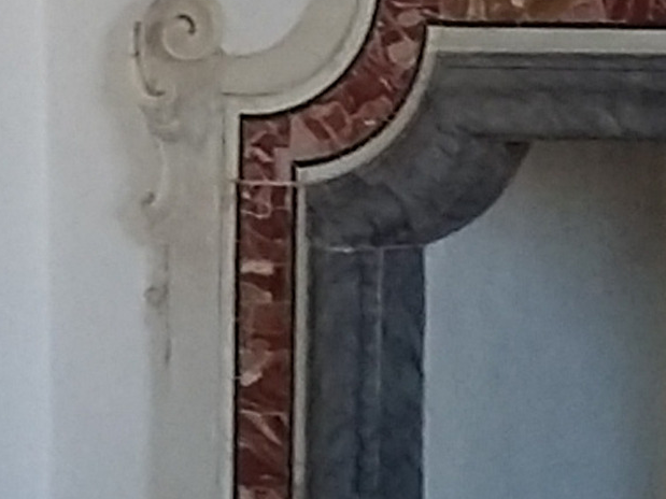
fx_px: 2943
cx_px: 950
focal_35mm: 153
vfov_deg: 9.6
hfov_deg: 12.4
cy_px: 466
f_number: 2.8
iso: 672
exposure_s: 1/30
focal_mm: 6.2
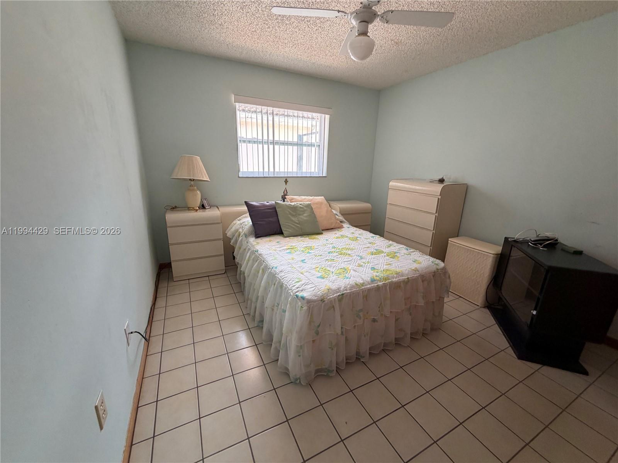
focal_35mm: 14
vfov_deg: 85.7
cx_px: 309
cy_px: 232
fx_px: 250
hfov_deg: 102.1
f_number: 2.2
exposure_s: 1/60
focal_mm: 2.22
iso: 200
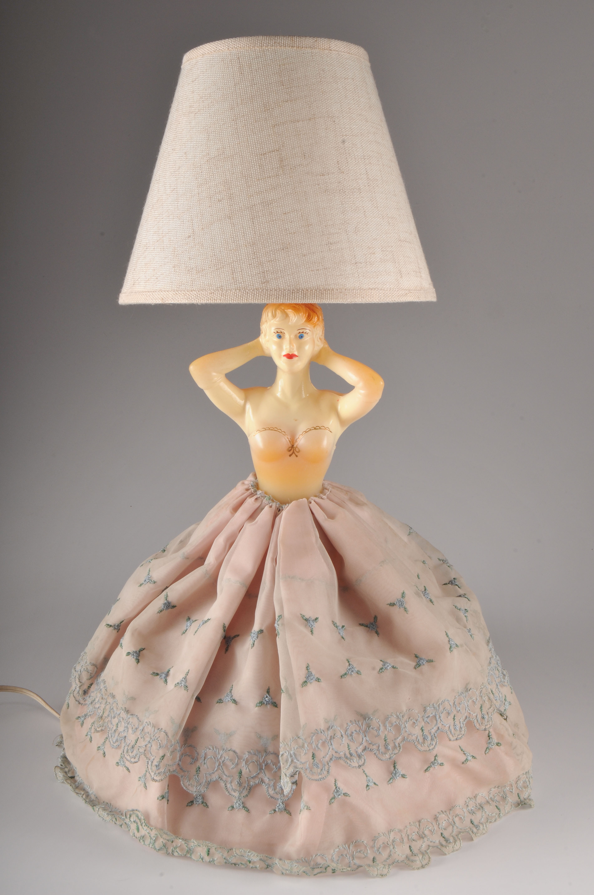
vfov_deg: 37.9
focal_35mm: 52
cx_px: 297
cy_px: 448
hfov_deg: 25.7
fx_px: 1303
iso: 160
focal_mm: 35
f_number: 22
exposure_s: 1/250
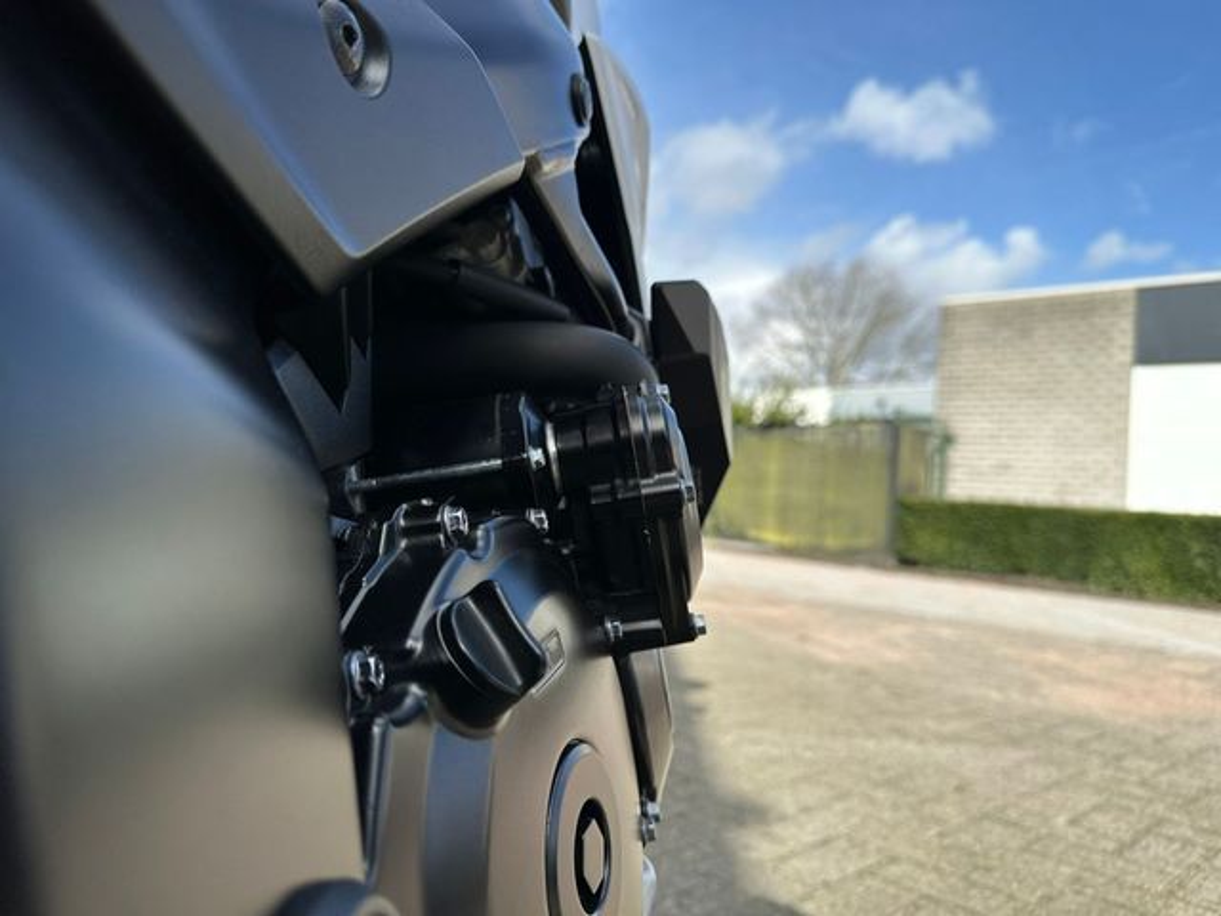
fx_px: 847
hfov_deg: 71.6
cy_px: 458
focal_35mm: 24
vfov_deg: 56.8
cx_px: 610
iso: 80
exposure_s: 1/3247
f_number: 1.78
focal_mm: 6.86
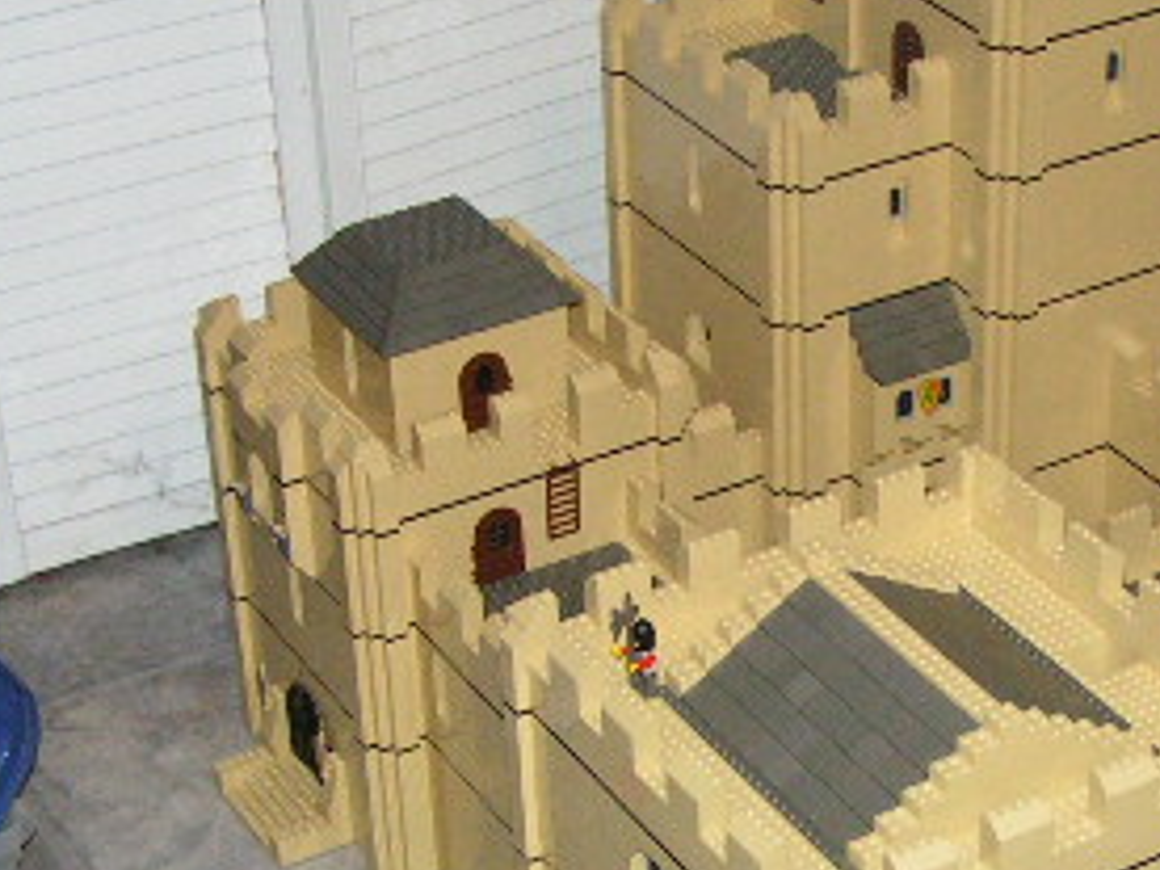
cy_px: 609
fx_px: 3183
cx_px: 1017
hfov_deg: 20.3
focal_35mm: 95
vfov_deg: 15.5
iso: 200
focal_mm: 6.8
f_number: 2.8
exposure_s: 1/50
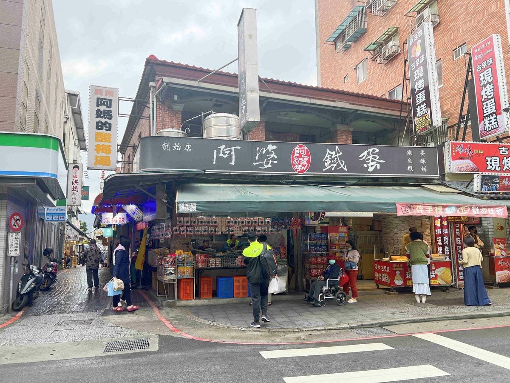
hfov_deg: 67.3
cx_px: 255
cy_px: 192
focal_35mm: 26
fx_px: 383
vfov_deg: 53.1
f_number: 1.5
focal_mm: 5.7
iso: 50
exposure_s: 1/323
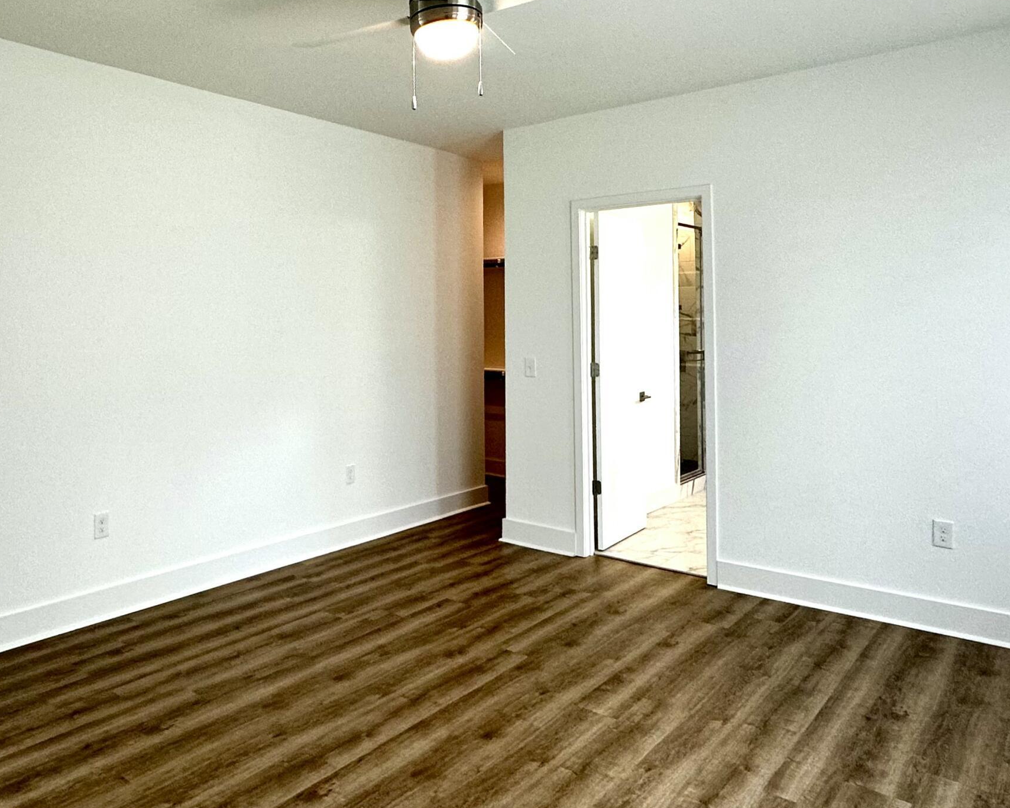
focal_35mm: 24
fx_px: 717
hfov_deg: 68.8
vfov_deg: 58.7
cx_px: 360
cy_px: 429
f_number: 2.2
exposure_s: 1/120
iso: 125
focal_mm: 2.22
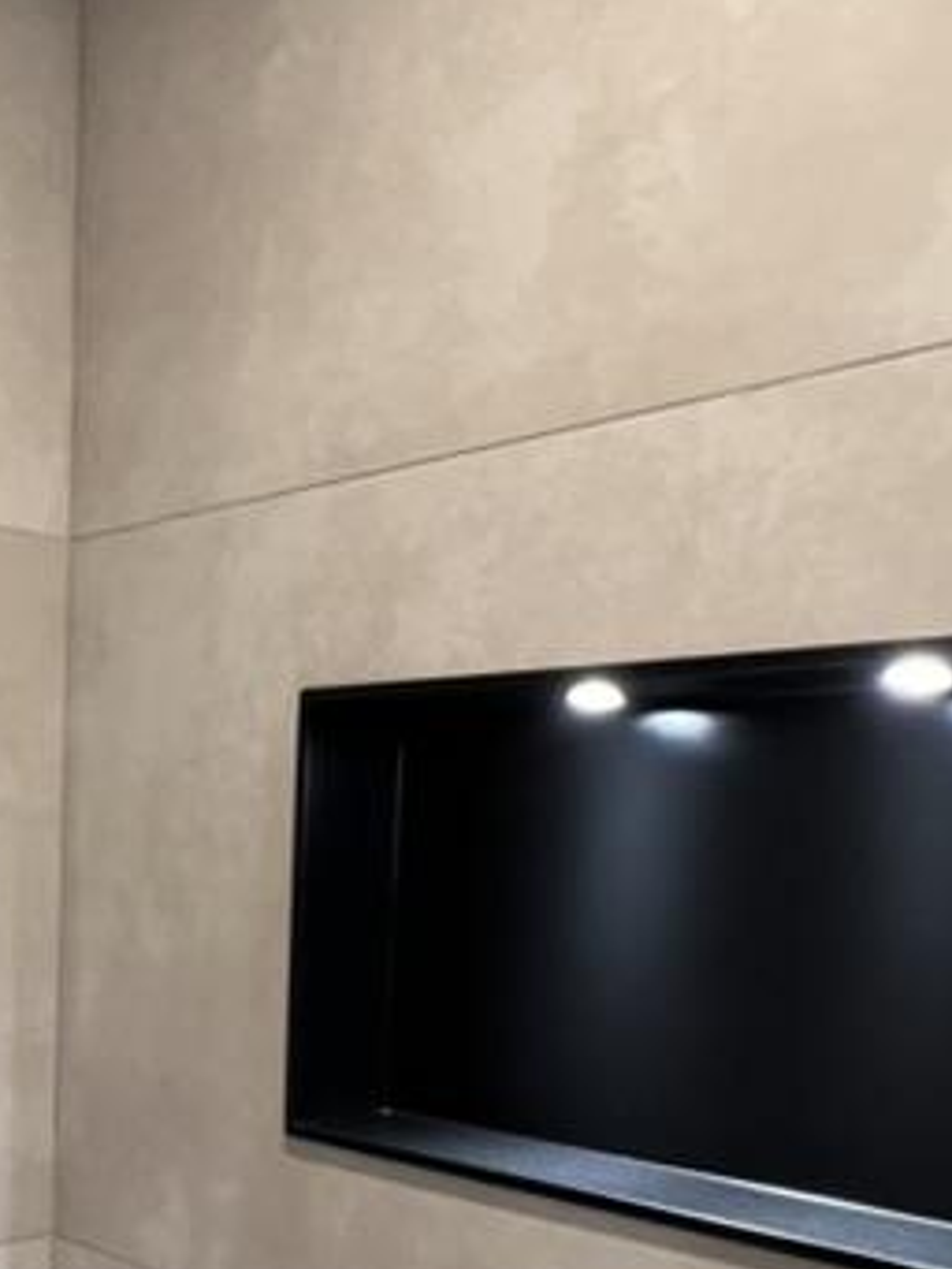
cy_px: 968
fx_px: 1429
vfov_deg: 46.0
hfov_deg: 35.6
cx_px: 190
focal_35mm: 39
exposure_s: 1/50
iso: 320
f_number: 1.8
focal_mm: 1.57
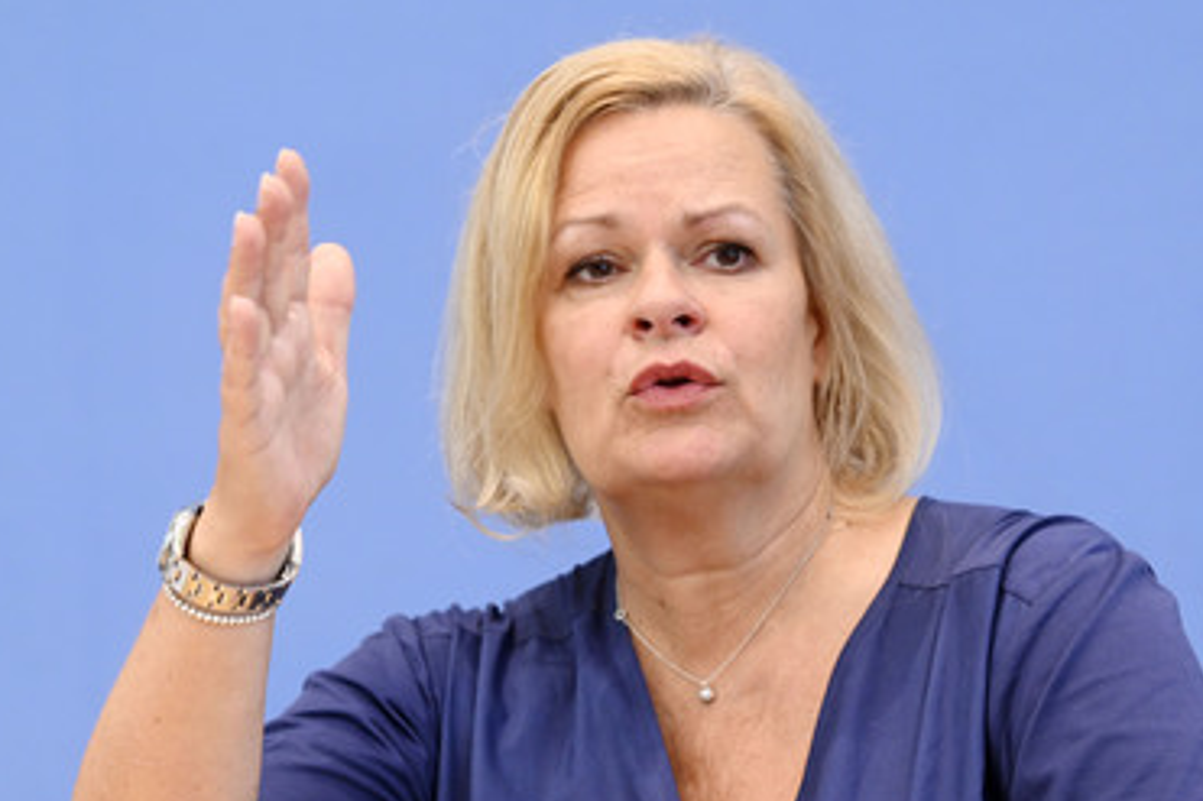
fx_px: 5478
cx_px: 637
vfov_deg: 8.4
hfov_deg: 12.5
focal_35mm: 164
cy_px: 448
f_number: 6.3
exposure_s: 1/400
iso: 4000
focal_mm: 135
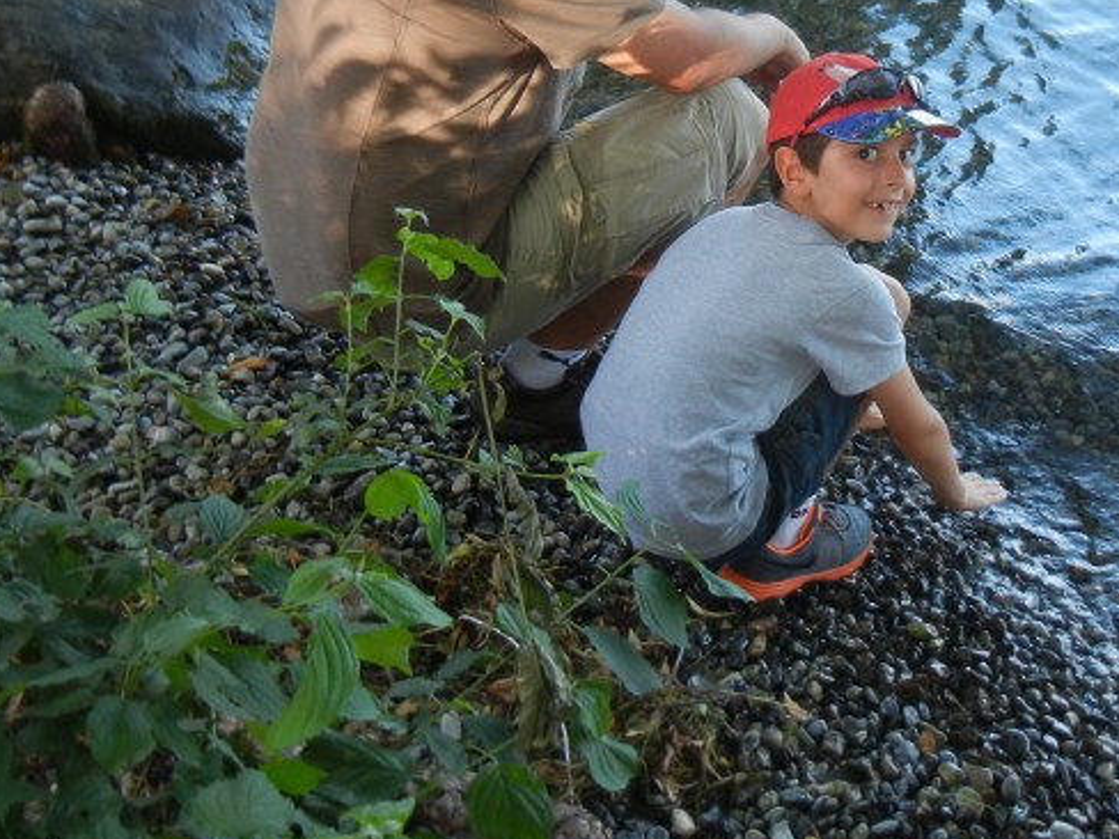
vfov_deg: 23.1
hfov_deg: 30.4
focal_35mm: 63
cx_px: 796
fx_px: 2037
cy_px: 213
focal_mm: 5.4
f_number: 3.5
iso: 163
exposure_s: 1/55.8
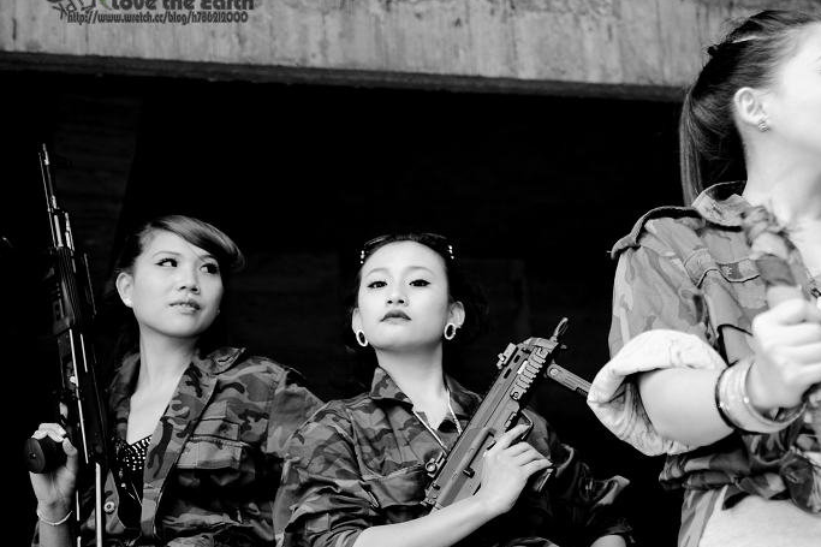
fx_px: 1801
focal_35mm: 79
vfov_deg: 17.3
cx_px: 540
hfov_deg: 25.6
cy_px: 251
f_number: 2.8
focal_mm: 40
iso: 200
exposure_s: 1/60
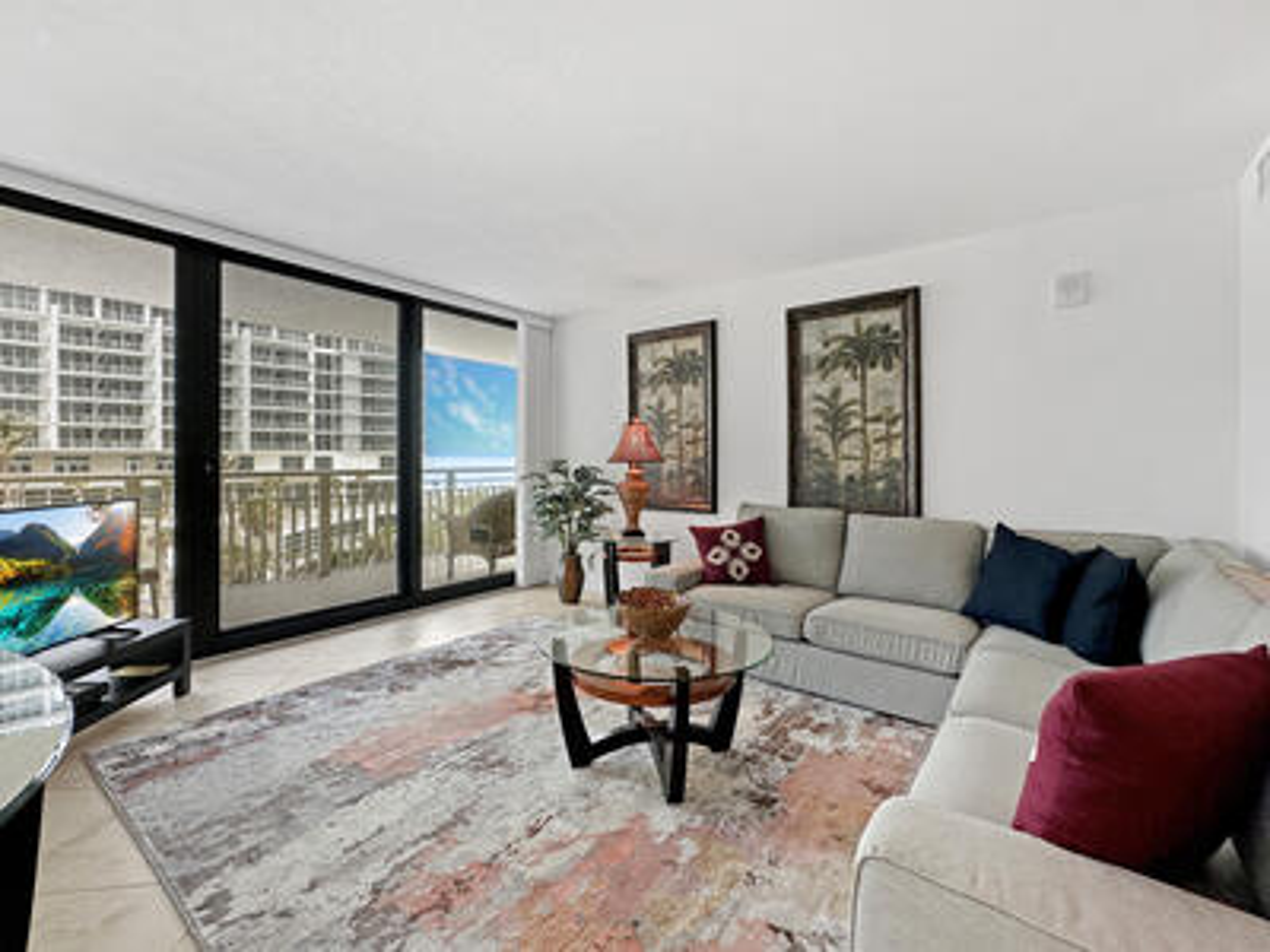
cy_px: 476
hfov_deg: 102.1
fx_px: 514
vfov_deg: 85.7
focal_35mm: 14
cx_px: 635
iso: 500
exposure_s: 1/30
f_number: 2.2
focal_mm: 2.22
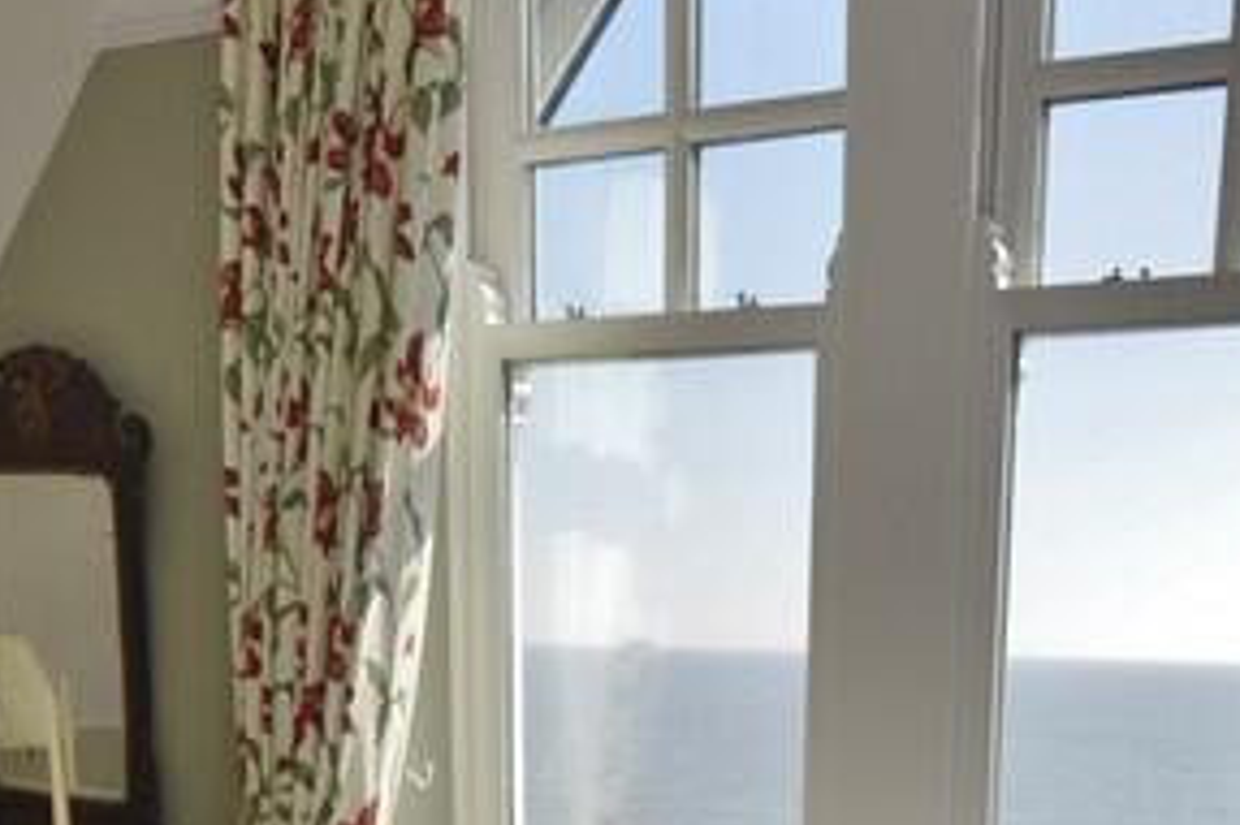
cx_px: 743
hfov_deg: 34.0
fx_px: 2023
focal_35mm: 59
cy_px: 1201
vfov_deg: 20.2
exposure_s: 1/200
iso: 100
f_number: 6.3
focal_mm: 11
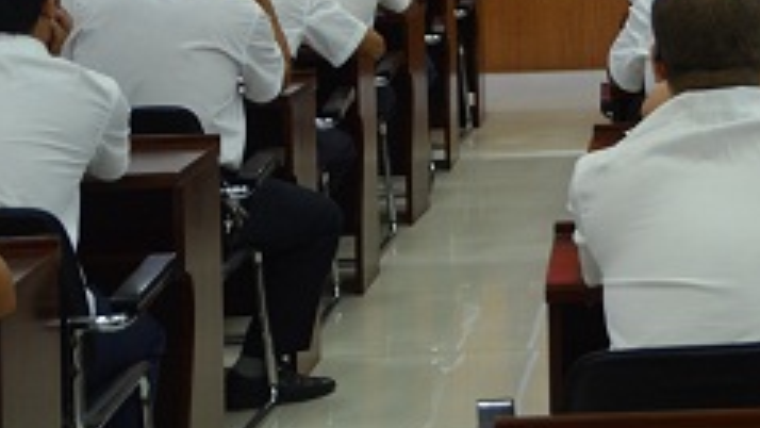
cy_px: -131
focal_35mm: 116
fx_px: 2338
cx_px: 843
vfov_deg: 10.2
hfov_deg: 17.8
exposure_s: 1/60
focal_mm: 32
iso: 500
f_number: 4.2
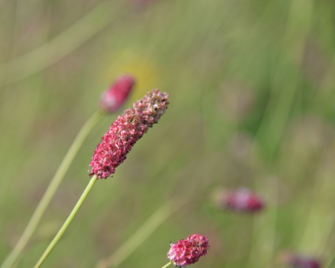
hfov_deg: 10.1
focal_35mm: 192
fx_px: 1904
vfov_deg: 8.1
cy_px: 134
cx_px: 148
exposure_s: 1/320
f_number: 5.6
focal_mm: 170
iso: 100
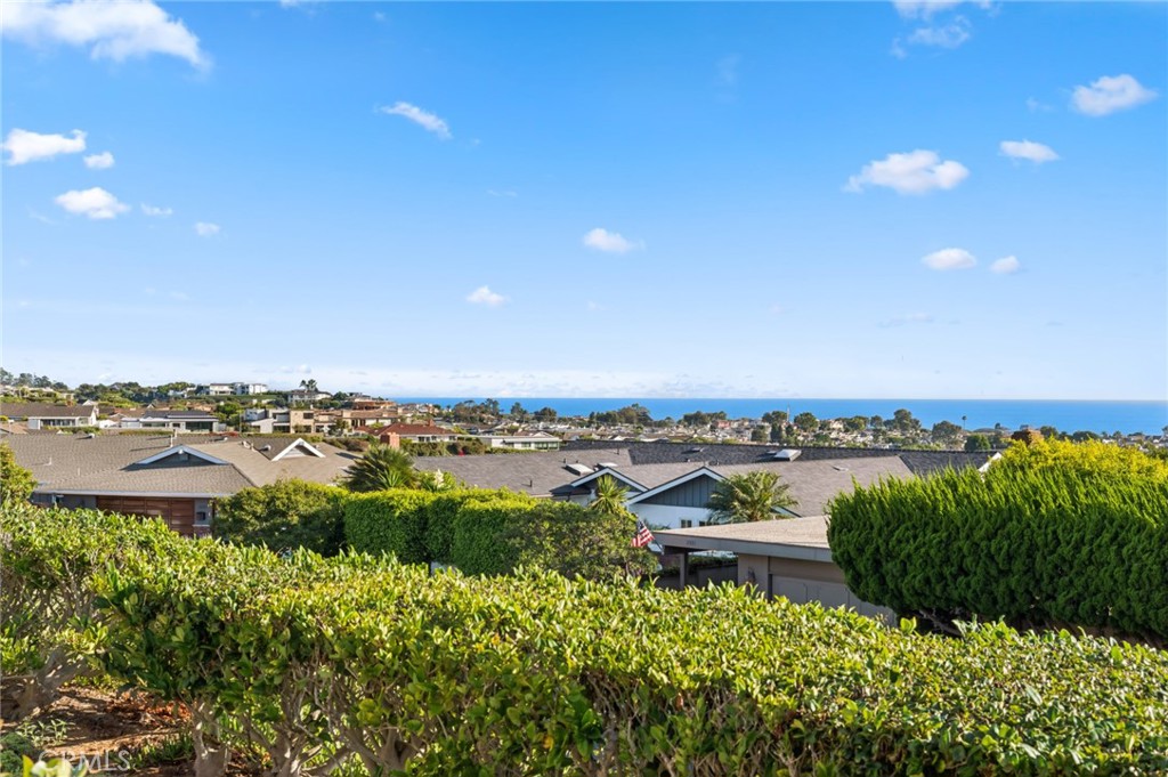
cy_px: 388
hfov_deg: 44.5
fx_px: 1426
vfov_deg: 30.5
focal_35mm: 44
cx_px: 584
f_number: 10
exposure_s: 1/125
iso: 80
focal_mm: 44
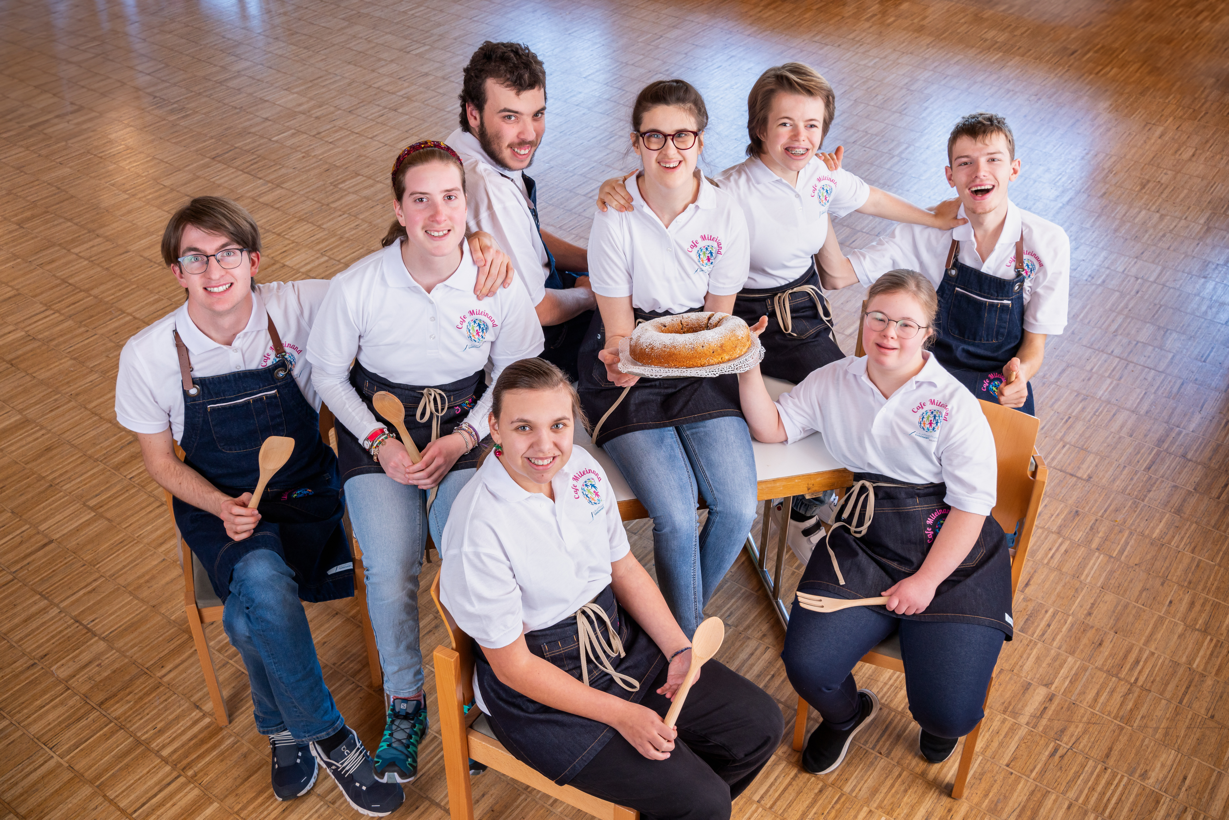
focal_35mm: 35
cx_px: 614
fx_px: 1195
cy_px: 410
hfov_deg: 54.4
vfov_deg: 37.9
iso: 500
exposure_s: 1/20
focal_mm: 35
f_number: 9
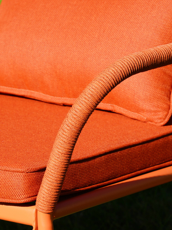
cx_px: 87
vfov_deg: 6.9
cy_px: 115
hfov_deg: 5.1
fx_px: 1915
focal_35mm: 289
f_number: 13
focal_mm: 200
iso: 200
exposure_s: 1/160
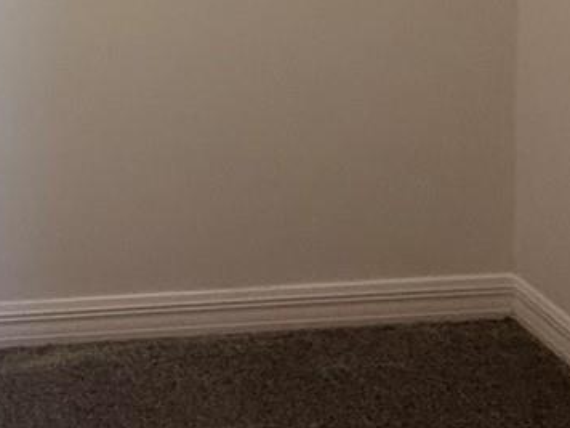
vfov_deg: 17.1
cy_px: -428
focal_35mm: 63
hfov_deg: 24.3
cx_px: -277
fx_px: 1037
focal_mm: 2.22
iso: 160
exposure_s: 1/120
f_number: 2.2
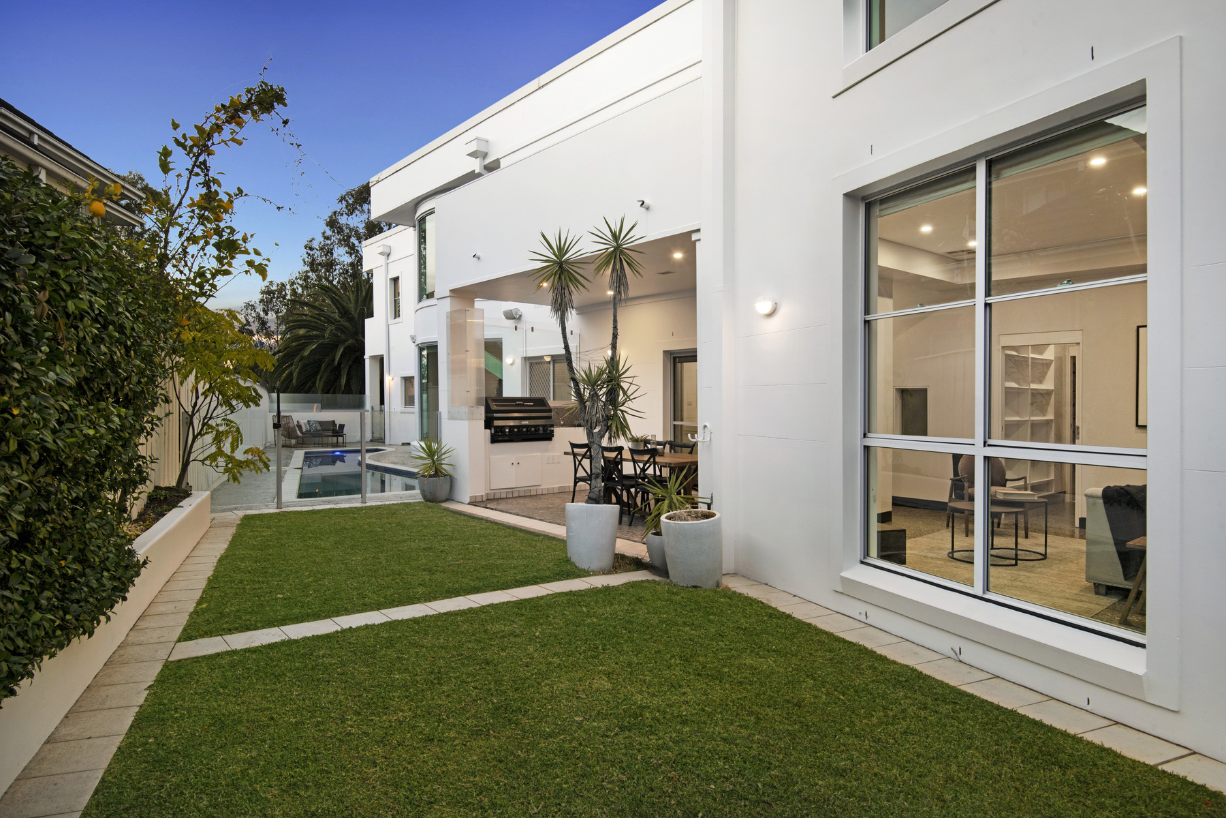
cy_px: 409
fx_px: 681
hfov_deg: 84.0
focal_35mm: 20
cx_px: 613
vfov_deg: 61.9
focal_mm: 20
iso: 320
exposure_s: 1/3
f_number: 11
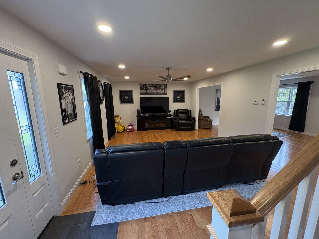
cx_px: 160
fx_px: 129
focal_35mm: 14
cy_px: 120
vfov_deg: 85.7
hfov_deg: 102.1
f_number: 2.2
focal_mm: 2.22
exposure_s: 1/60
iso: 320
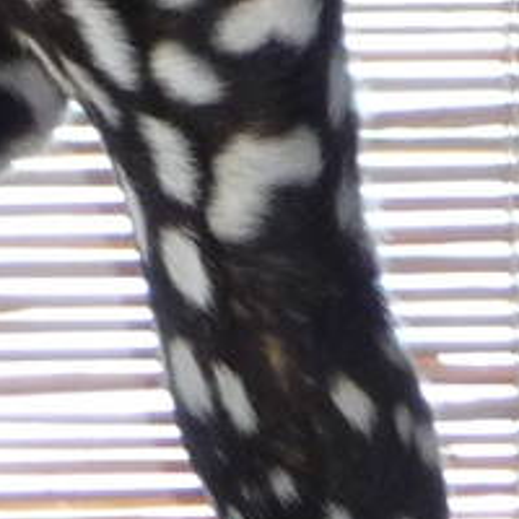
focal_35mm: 793
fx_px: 13451
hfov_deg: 2.2
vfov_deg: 2.2
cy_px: -584
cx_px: -135
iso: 200
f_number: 4.7
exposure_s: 1/40
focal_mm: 19.1
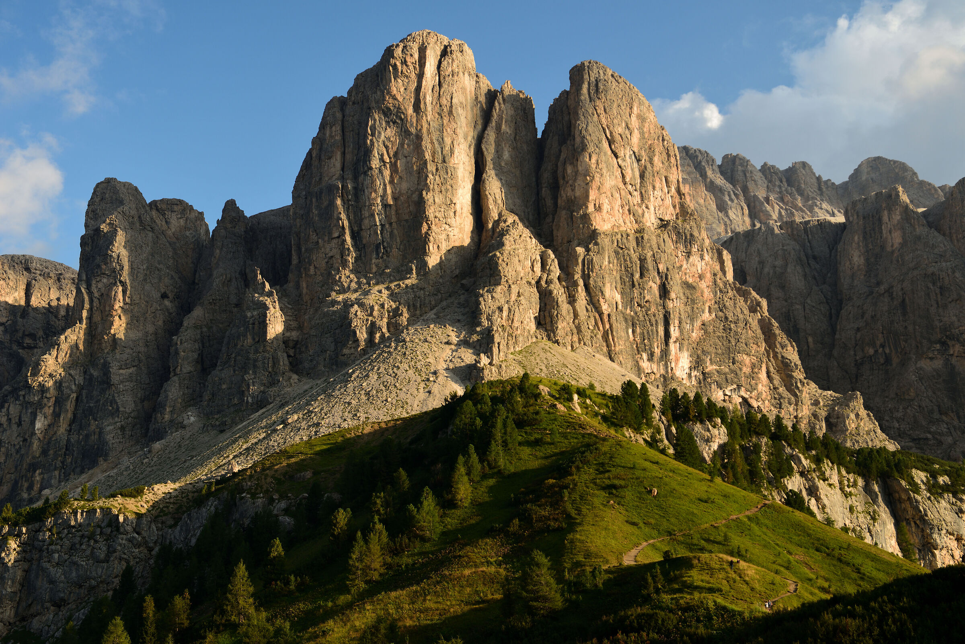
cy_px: 322
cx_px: 482
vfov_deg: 28.1
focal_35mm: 48
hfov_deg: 41.1
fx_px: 1287
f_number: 9
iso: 200
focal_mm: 48
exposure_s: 1/60
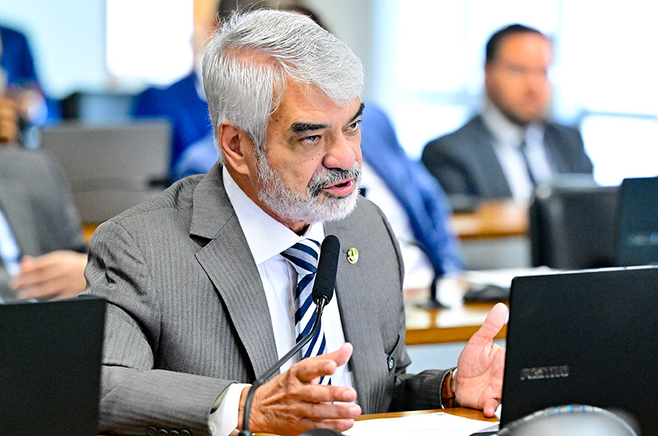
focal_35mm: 180
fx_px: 3284
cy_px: 218
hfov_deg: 11.4
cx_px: 329
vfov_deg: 7.6
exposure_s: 1/250
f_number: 2.8
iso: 5000
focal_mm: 120
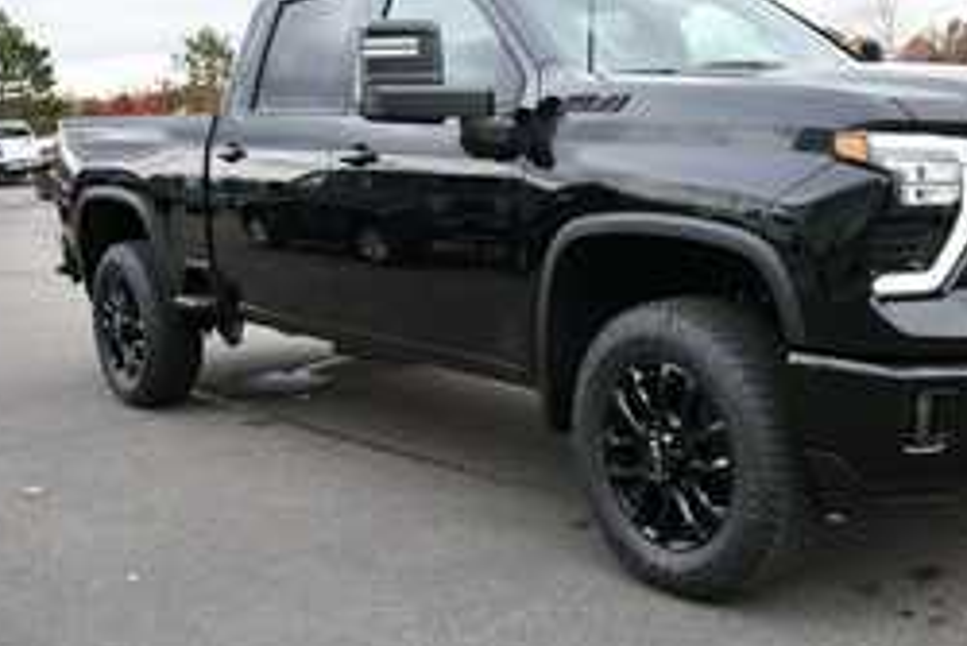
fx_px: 1290
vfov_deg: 28.1
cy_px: 261
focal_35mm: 48
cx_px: 650
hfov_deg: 40.5
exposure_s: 1/250
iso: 640
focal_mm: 20
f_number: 5.6
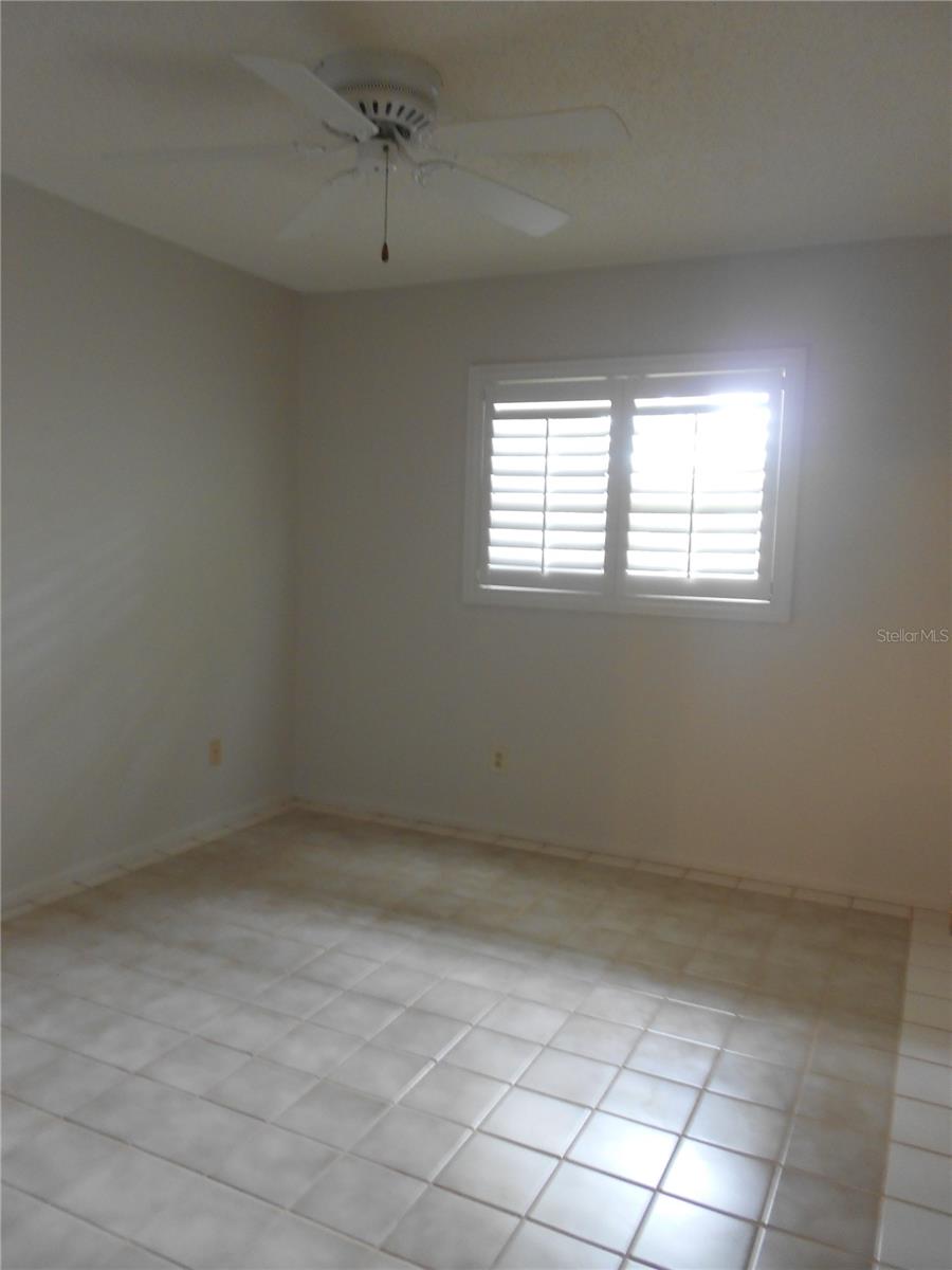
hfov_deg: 53.1
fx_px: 953
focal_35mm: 26
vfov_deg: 67.3
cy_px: 635
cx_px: 476
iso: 200
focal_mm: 4.6
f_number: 3.2
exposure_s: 1/8
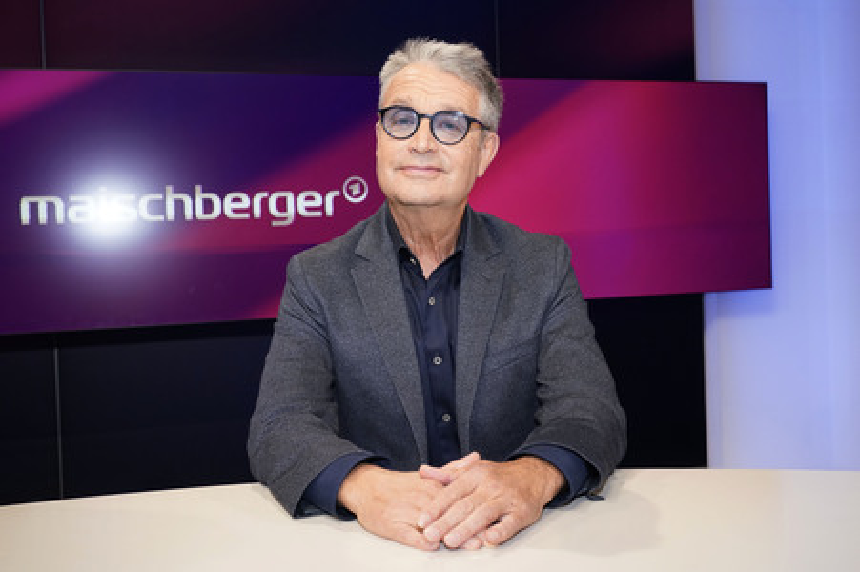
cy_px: 286
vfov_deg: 37.8
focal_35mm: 35
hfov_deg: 54.5
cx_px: 430
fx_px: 835
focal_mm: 35
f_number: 5.6
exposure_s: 1/125
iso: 2000
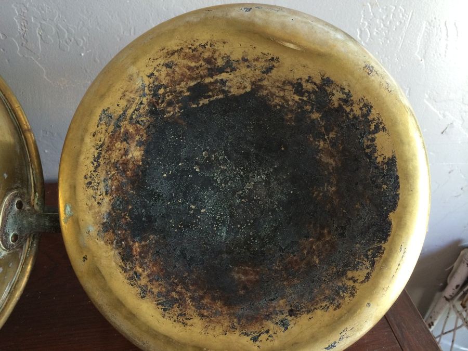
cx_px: 234
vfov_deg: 46.8
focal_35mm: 30
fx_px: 406
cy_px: 176
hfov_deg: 60.0
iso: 100
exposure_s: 1/30
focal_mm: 4.12
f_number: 2.2
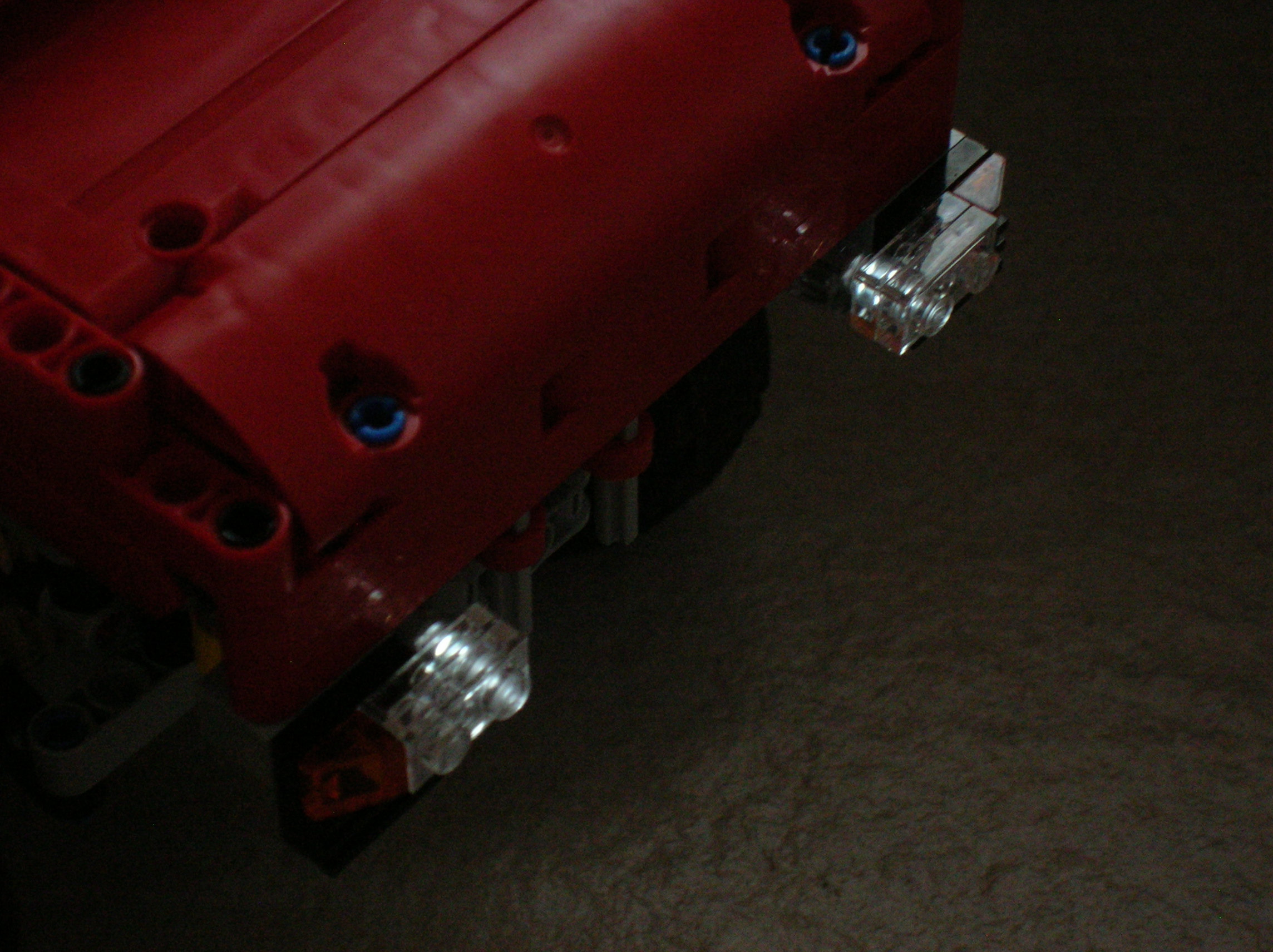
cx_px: 636
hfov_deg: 20.5
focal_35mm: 96
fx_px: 3527
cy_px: 476
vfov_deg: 15.4
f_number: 4.6
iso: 200
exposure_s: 1/90
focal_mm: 15.9
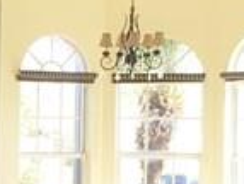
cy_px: 230
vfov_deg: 7.1
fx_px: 1463
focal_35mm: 207
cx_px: -48
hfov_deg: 9.4
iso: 25
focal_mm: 4.15
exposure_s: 1/60
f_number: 2.2
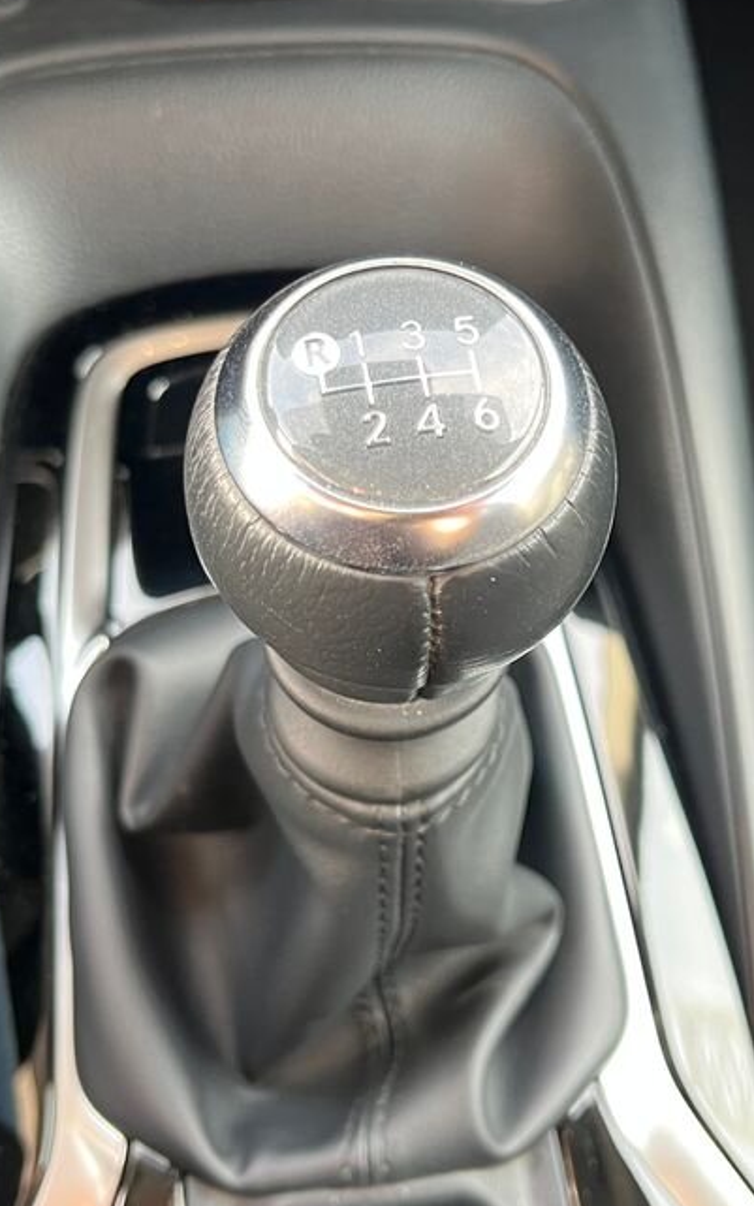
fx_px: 1446
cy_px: 634
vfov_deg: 45.2
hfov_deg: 29.2
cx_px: 397
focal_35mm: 44
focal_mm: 5.1
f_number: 1.6
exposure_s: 1/50
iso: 125
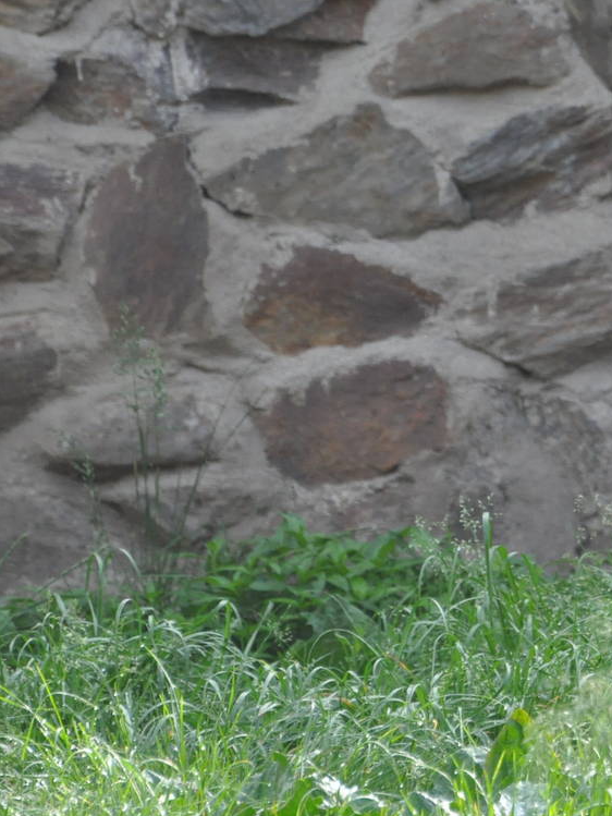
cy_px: 421
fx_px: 21752
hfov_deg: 1.6
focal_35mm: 923
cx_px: 852
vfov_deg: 2.1
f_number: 5.6
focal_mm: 300
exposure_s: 1/500
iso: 1100
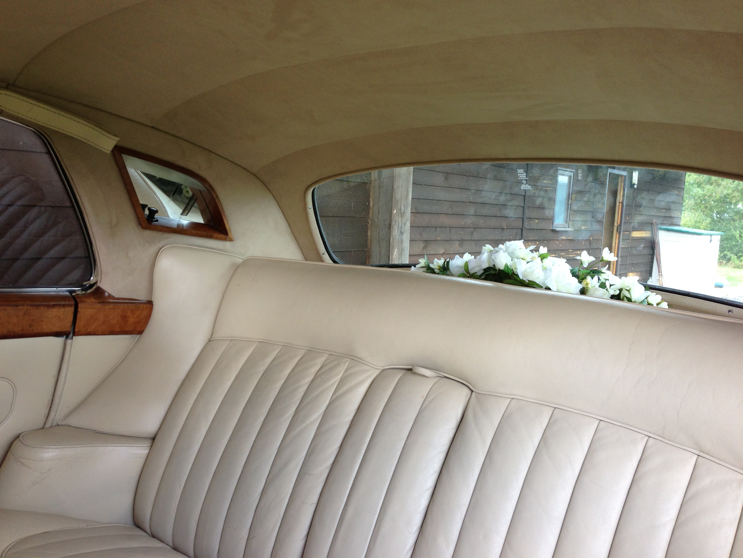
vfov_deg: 42.9
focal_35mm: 33
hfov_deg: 55.4
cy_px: 279
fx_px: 708
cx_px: 372
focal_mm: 4.13
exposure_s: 1/60
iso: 64
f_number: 2.4
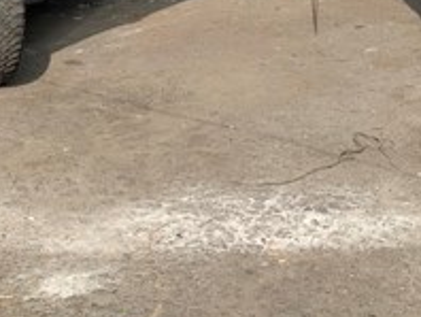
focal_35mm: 84
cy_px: -100
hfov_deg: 23.1
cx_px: 289
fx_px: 1023
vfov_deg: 16.6
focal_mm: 4.25
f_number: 1.8
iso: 25
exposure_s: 1/1610
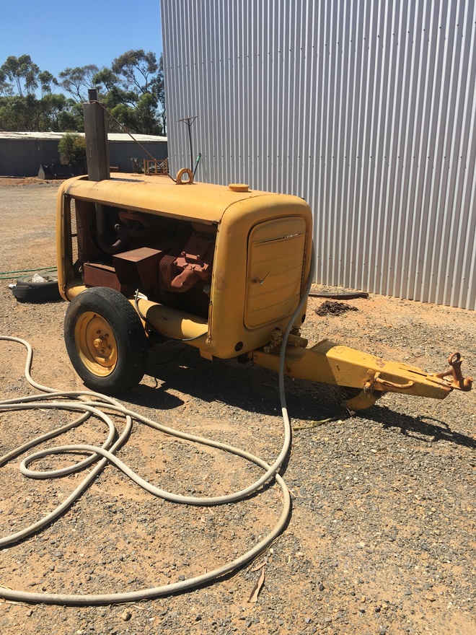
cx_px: 238
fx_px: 532
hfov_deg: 48.2
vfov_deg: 61.7
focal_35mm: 29
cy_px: 318
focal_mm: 4.15
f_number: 2.2
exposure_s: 1/1709
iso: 25
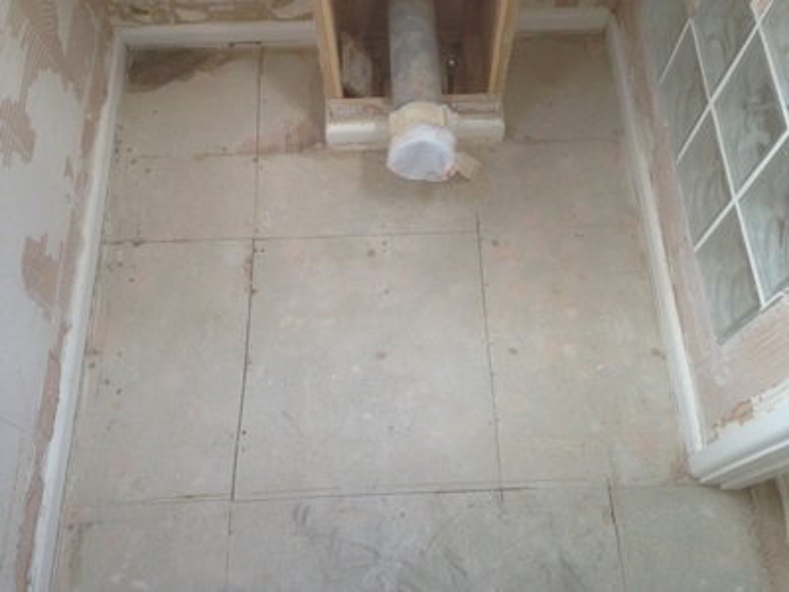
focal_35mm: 33
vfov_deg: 42.9
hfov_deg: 55.4
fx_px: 752
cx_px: 394
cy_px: 296
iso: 50
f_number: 2.4
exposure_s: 1/40
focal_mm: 4.12
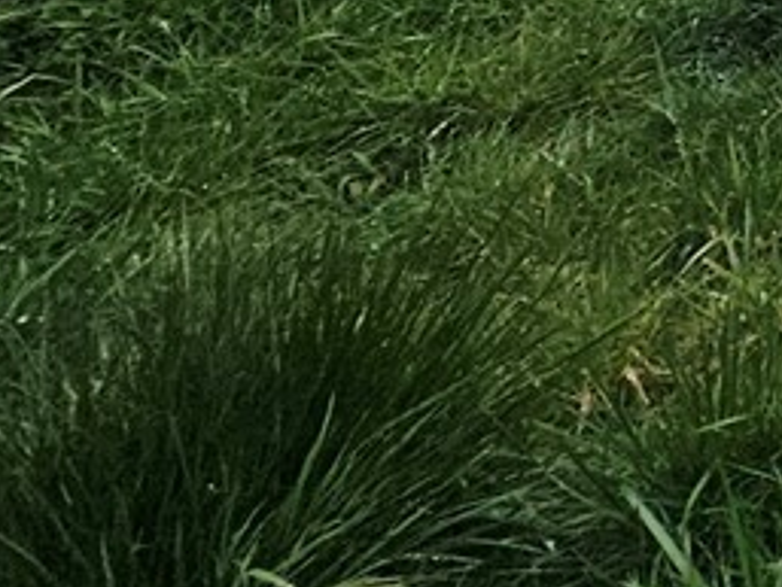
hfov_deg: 12.8
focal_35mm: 81
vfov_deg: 13.0
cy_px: -885
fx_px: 1831
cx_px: 2151
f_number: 2.2
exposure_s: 1/2600
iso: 50
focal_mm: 2.2
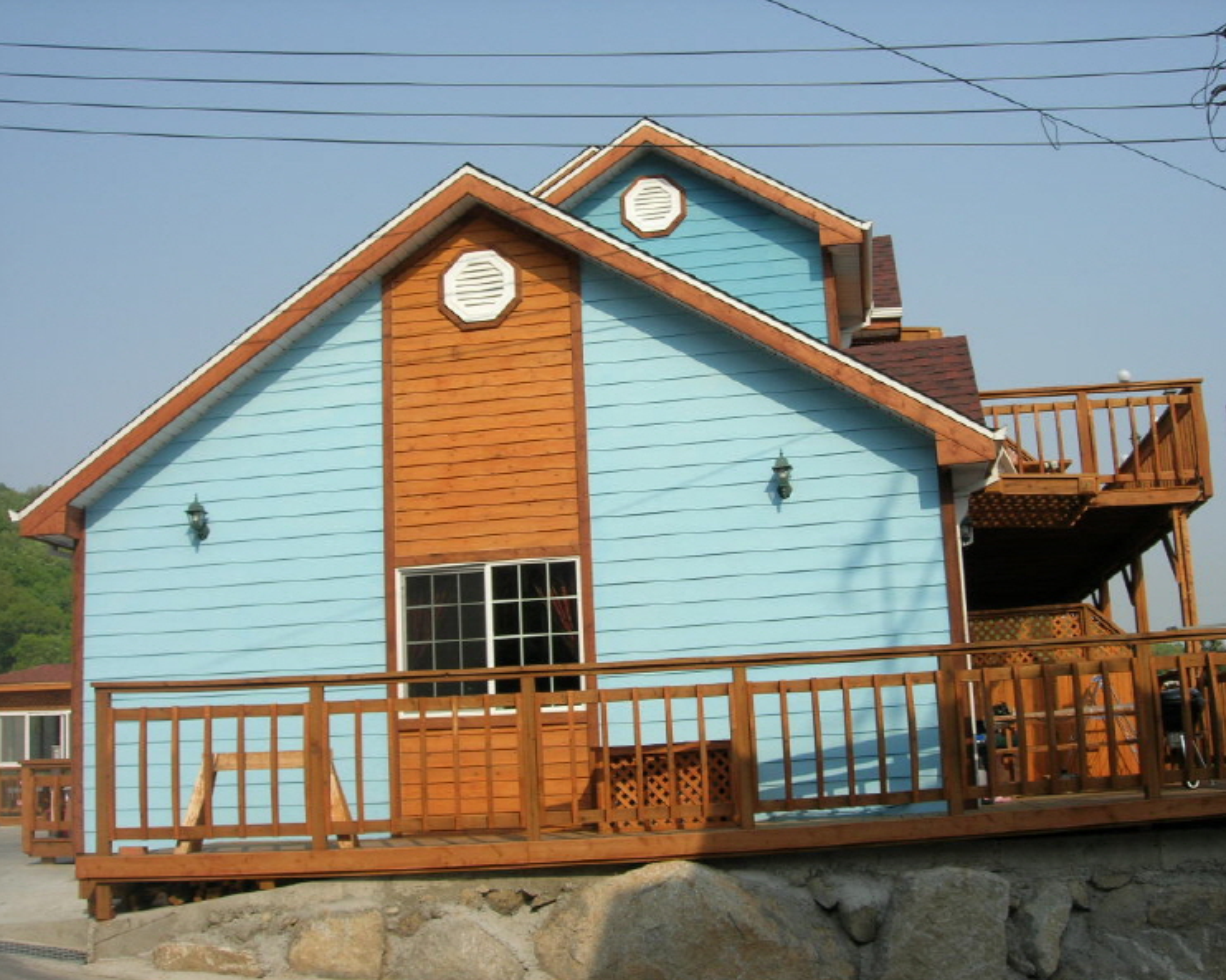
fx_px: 1451
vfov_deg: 37.3
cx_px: 654
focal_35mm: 40
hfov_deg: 45.8
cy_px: 492
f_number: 4.8
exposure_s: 1/587
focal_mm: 7.8
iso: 64
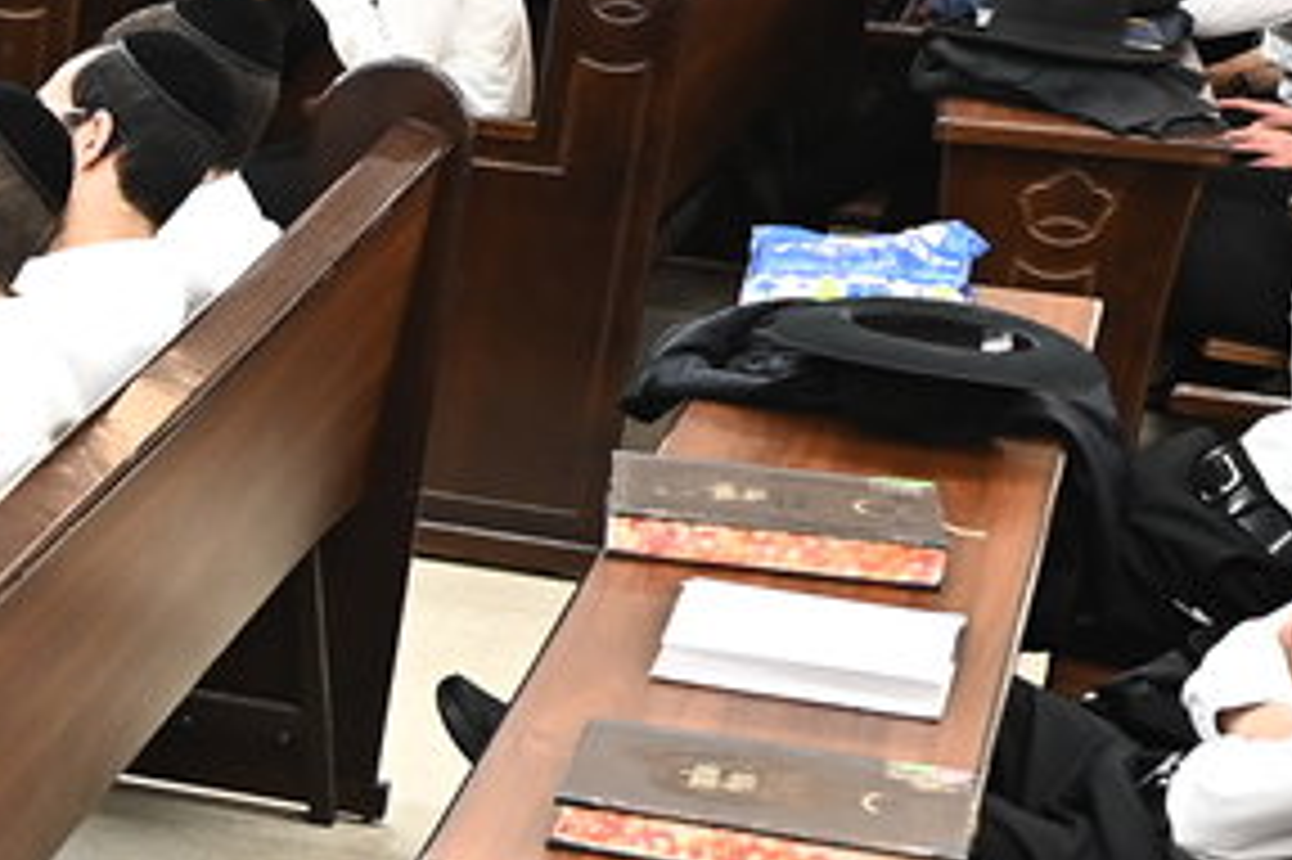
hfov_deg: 14.8
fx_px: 4196
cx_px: -1175
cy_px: 1128
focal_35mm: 117
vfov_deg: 11.4
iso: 1600
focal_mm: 24
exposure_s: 1/200
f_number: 4
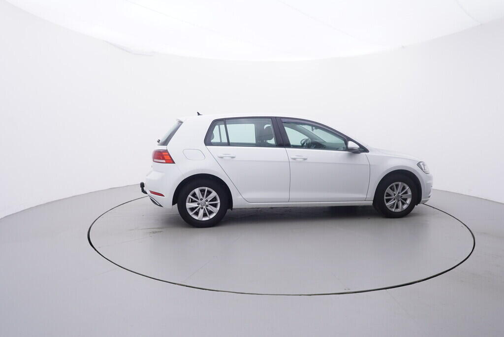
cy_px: 168
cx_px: 252
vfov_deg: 56.2
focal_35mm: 22
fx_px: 315
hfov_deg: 77.3
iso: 200
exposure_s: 1/80
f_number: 5
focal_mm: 15
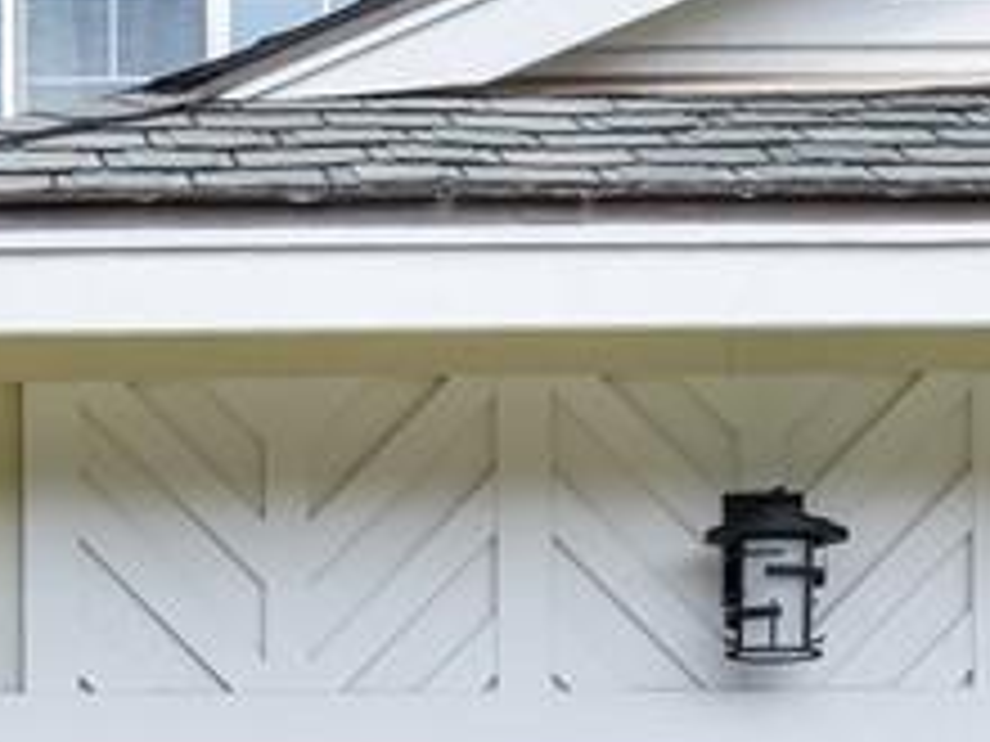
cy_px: 1426
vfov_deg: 7.6
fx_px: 5405
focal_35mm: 189
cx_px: -578
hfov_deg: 10.1
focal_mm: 13
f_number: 4
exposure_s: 1/6400
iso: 200
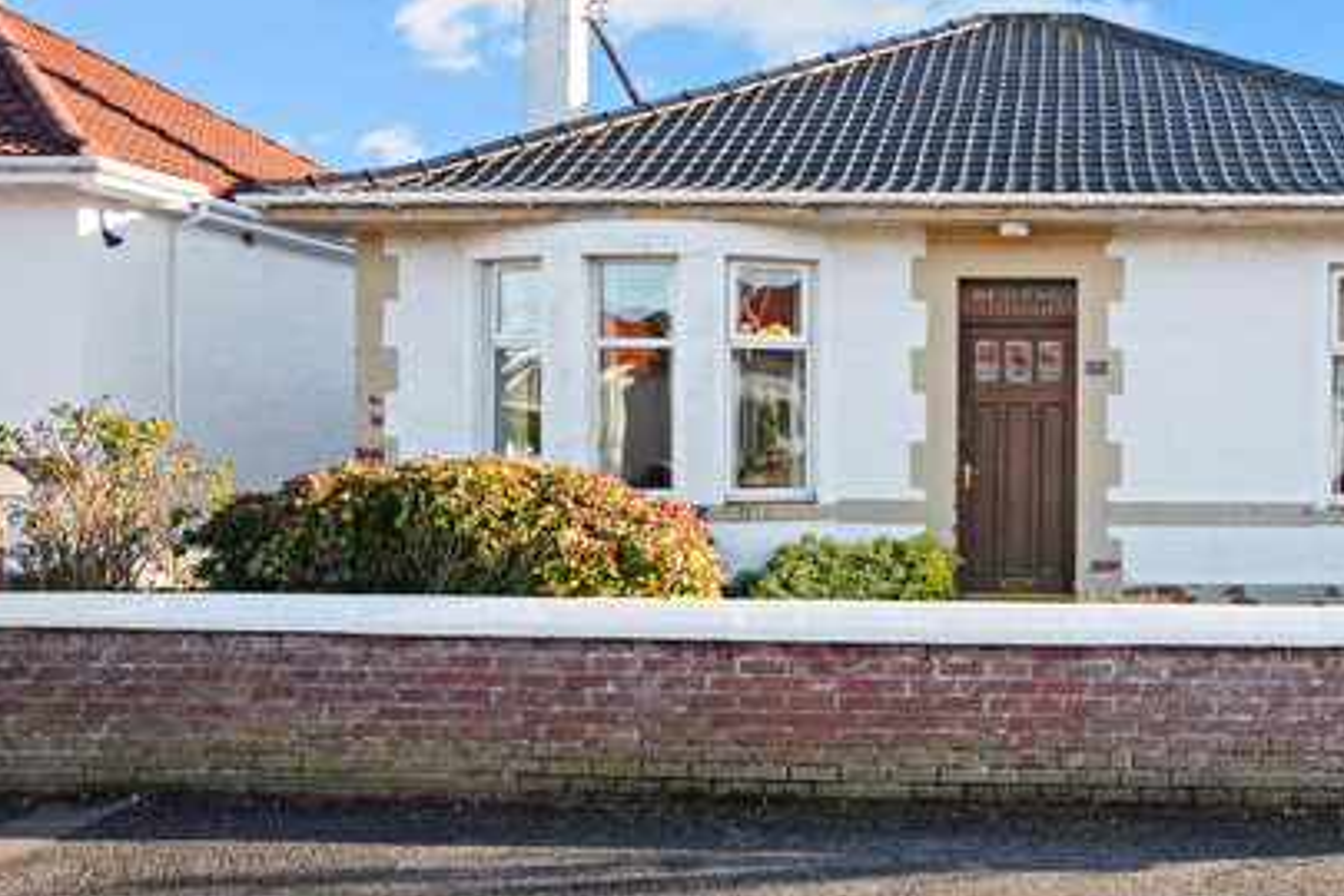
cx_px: 1025
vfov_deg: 35.1
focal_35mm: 38
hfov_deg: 48.5
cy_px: 453
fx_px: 1419
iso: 250
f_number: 8
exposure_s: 1/50
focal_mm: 22
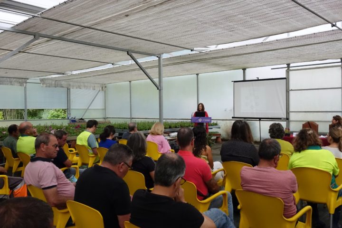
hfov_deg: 57.2
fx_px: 313
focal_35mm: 33
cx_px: 171
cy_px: 114
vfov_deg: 40.0
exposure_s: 1/2000
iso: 2000
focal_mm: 12.03
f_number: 5.6
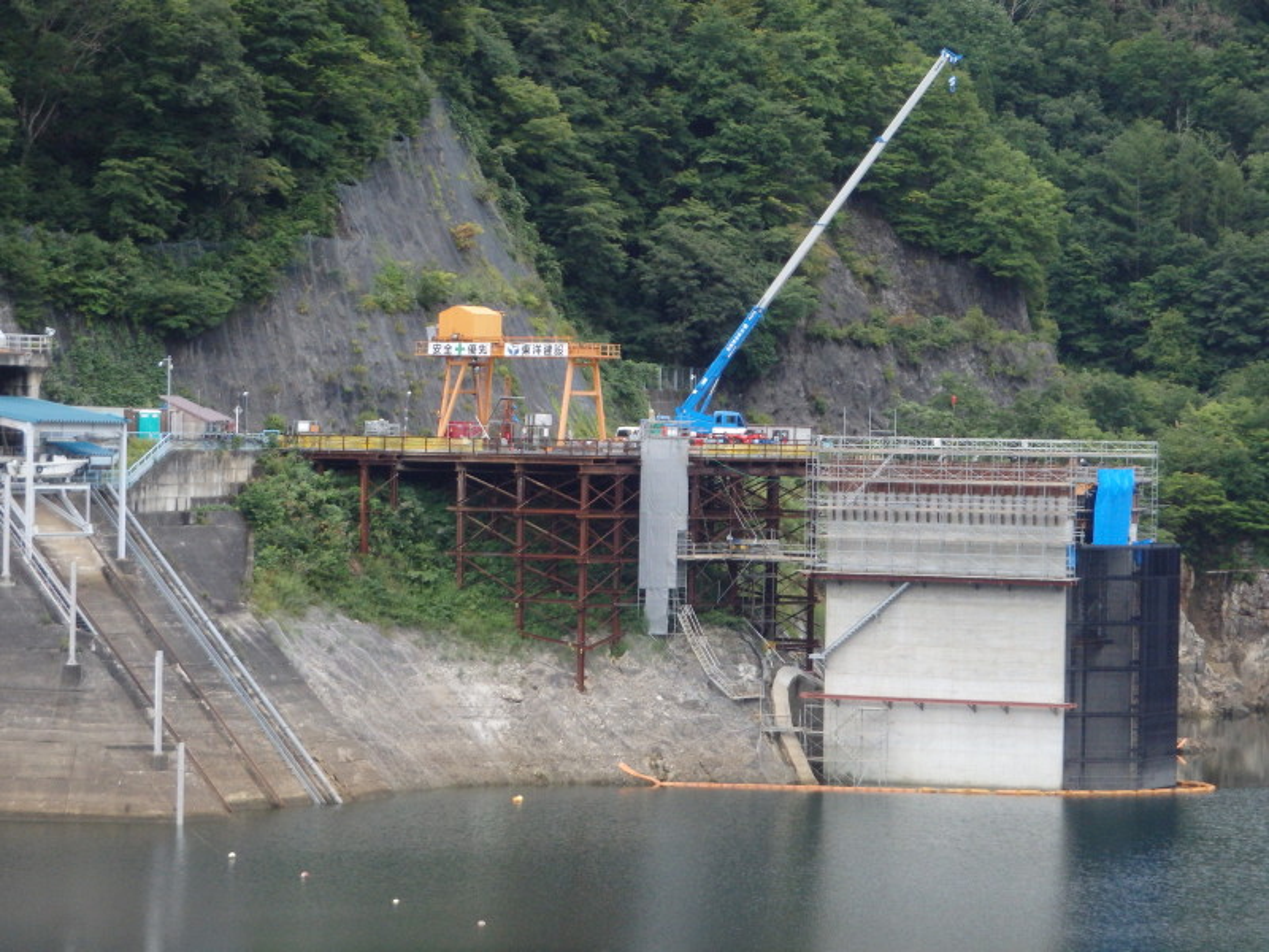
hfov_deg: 14.1
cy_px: 476
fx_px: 5132
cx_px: 634
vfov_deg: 10.6
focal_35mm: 140
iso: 500
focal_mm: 25
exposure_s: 1/250
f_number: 5.9
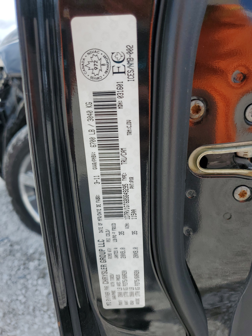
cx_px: 126
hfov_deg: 53.1
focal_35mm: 26
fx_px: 252
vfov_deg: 67.3
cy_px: 168
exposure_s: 1/1667
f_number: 1.5
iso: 50
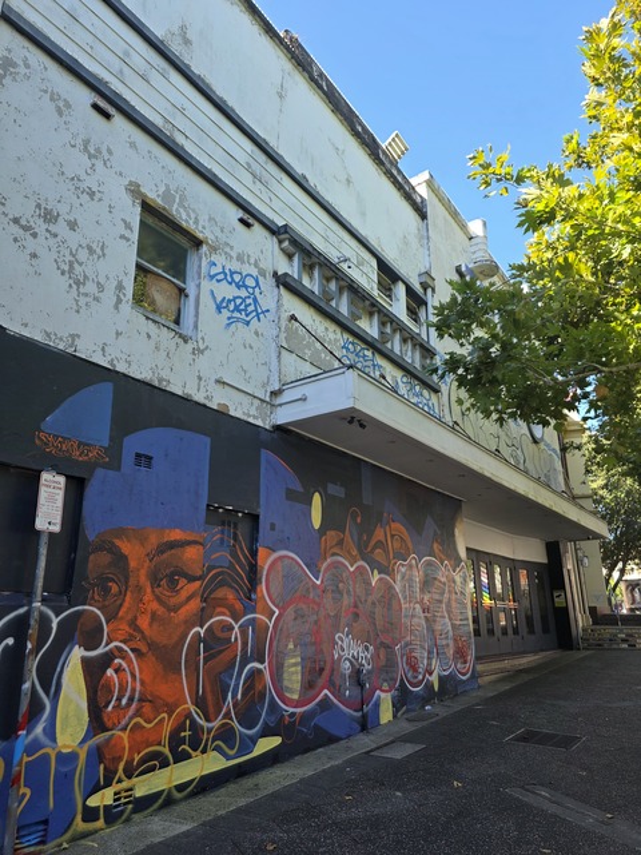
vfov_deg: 73.9
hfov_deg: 58.9
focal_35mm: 23
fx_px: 568
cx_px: 320
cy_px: 428
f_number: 1.7
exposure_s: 1/359
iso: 32
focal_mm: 6.3
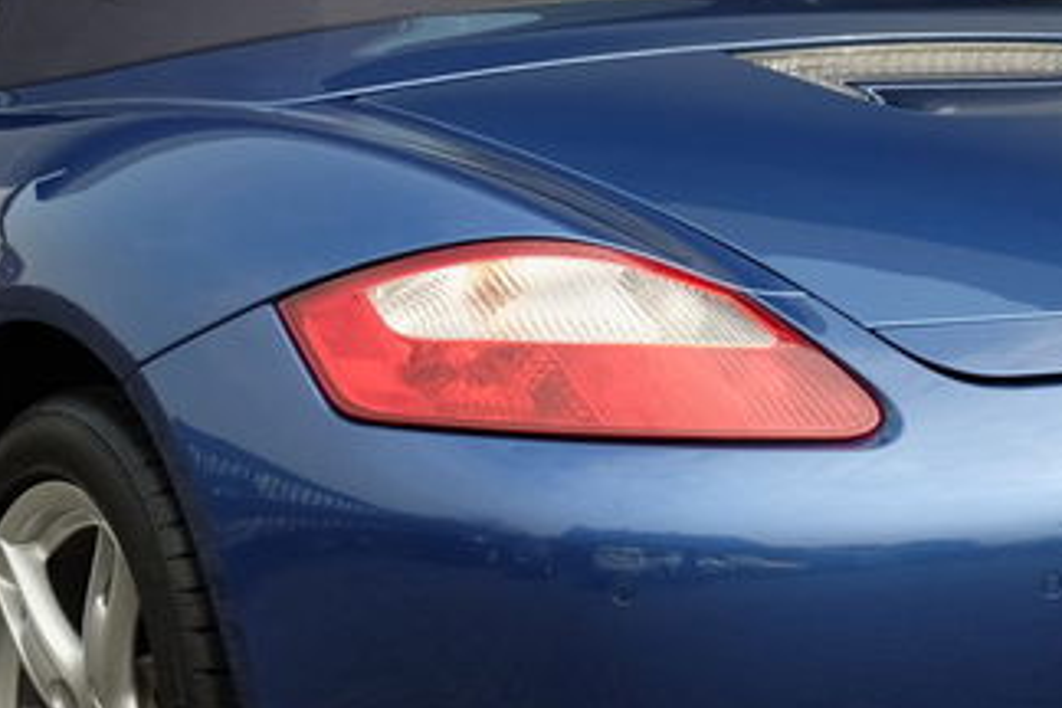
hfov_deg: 10.2
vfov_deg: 6.8
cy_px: 259
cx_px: 613
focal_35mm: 202
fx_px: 5959
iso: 200
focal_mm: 42.5
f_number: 5.6
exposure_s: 1/350
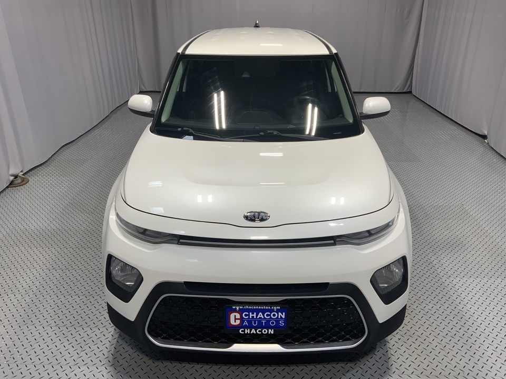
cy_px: 190
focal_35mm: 29
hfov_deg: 61.7
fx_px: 424
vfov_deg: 48.2
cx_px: 253
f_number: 1.8
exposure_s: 1/120
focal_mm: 3
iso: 32
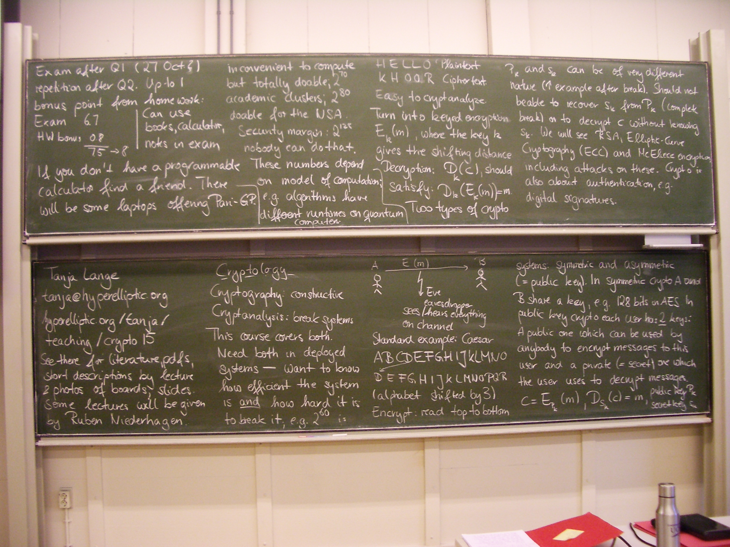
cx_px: 365
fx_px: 738
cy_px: 274
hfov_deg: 52.6
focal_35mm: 35
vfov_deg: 40.7
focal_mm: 5.8
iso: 200
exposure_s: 1/40
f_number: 2.6
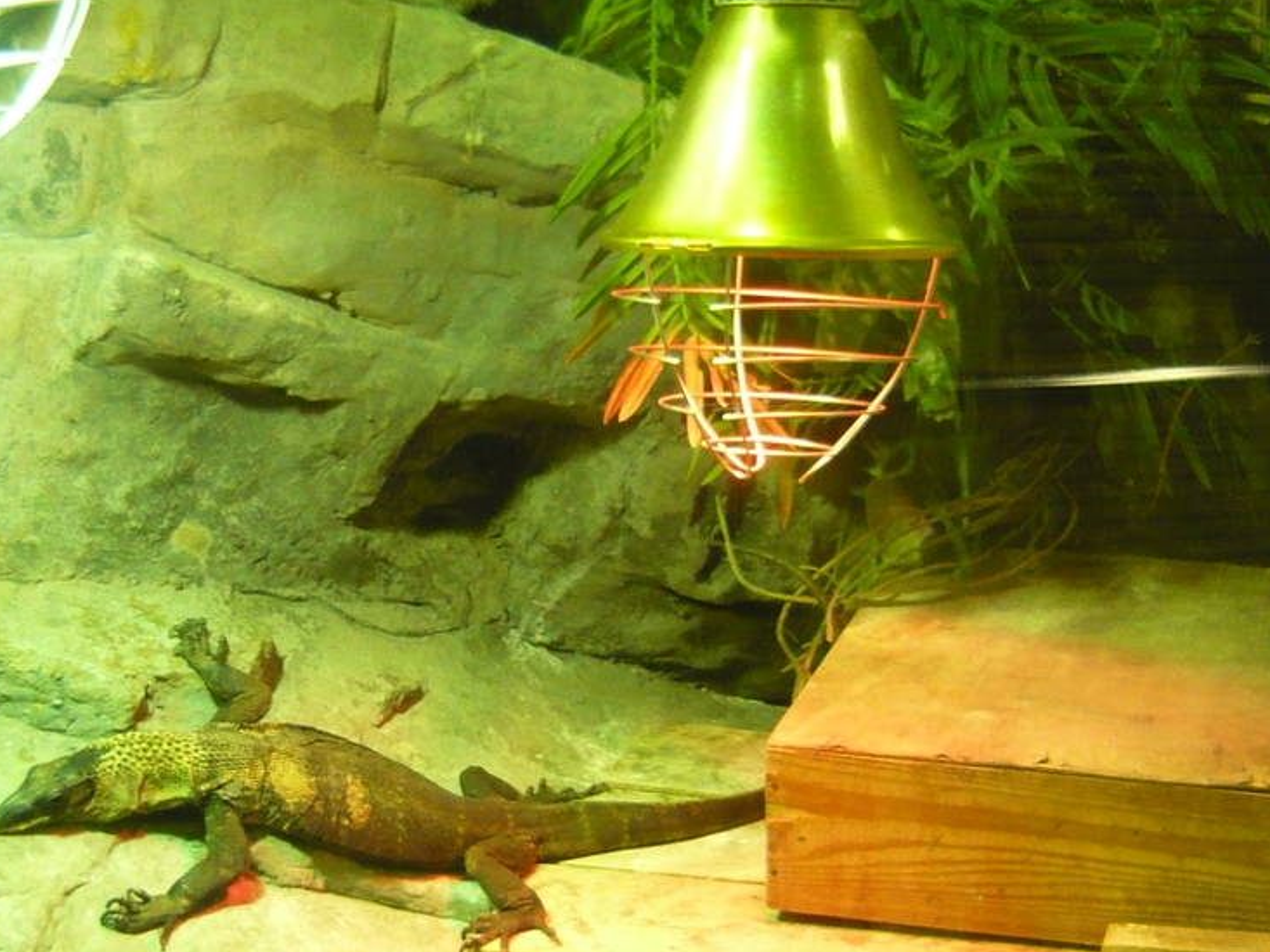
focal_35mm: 72
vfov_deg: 20.4
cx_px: 397
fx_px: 2642
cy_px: 609
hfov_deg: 26.8
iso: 320
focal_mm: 5.5
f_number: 2.8
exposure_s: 1/30
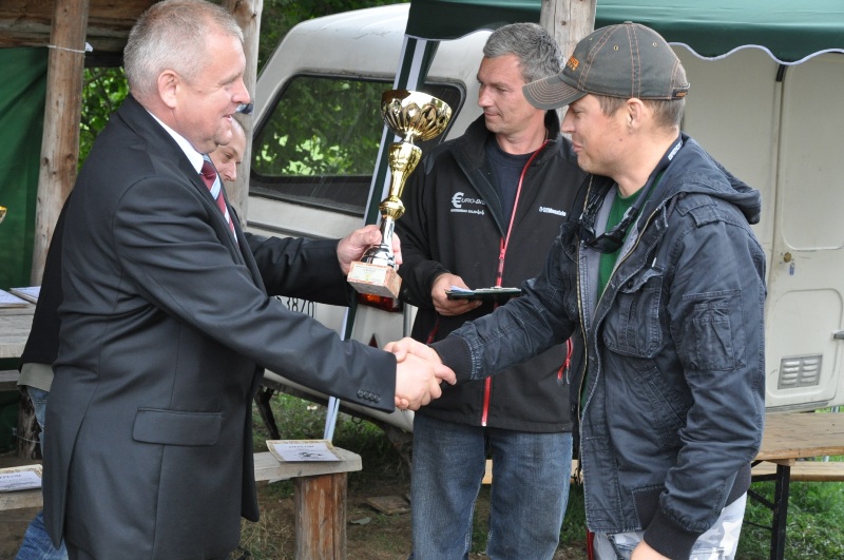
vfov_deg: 19.7
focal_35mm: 69
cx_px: 422
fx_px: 1615
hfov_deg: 29.3
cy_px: 280
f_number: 6.3
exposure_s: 1/160
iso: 800
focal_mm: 46
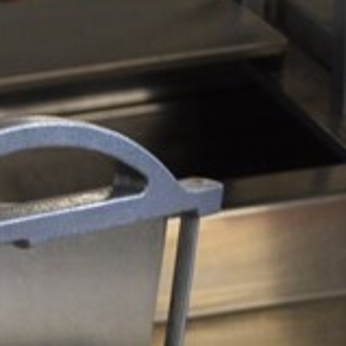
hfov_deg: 17.2
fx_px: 995
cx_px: -215
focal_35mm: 88
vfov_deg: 19.1
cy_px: 363
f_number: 3.5
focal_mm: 18
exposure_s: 1/125
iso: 800
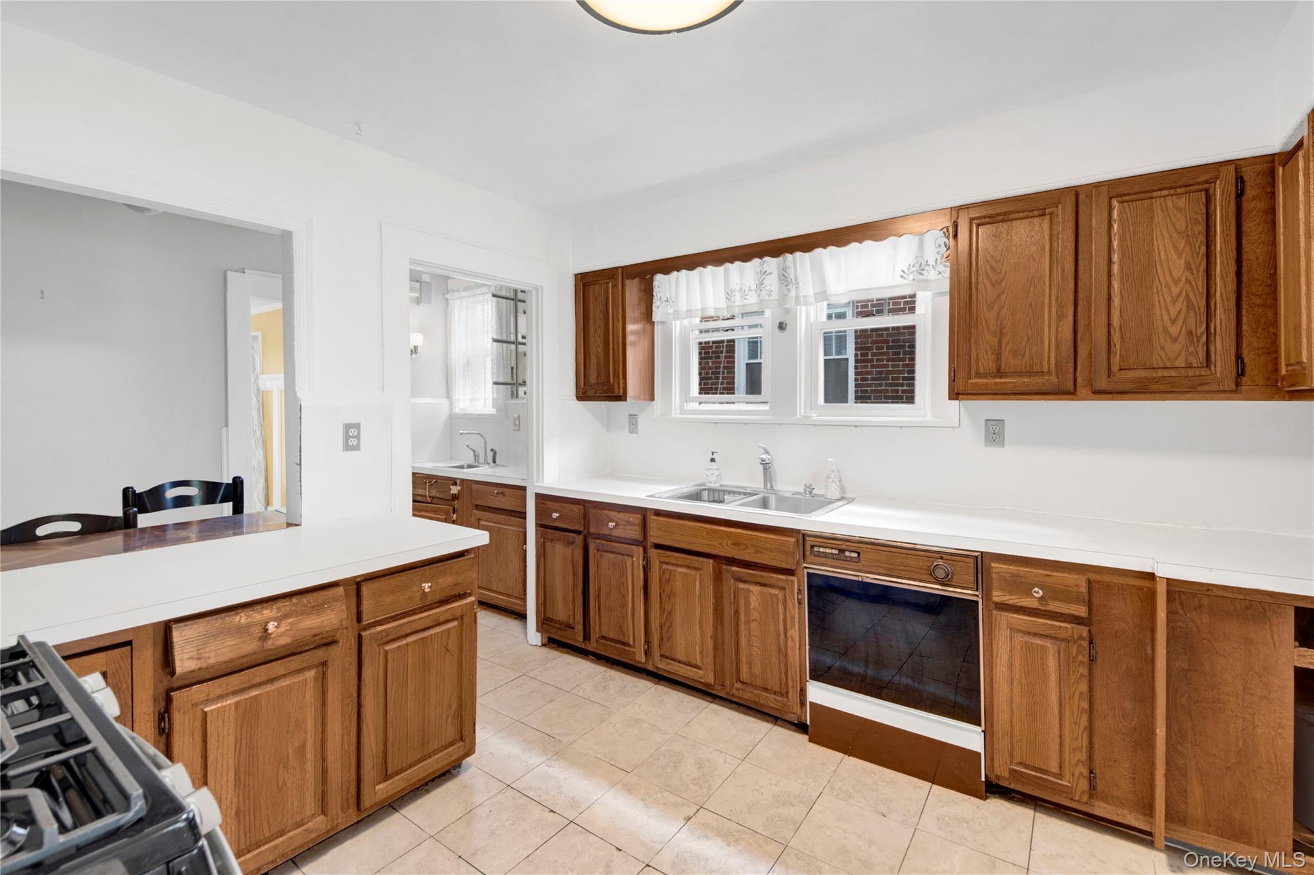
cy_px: 438
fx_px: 547
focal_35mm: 15
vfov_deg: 77.3
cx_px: 657
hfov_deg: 100.4
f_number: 8
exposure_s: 1
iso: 100
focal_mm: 10
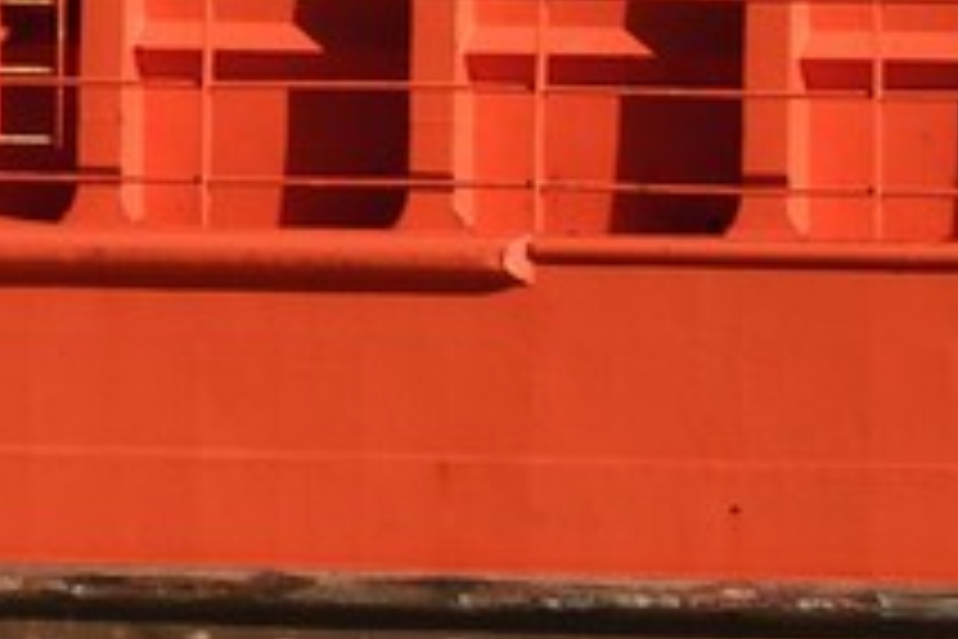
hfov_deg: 1.5
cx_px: -2172
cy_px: -704
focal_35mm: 1387
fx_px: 36907
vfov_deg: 1.0
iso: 200
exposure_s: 1/400
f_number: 10
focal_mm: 185
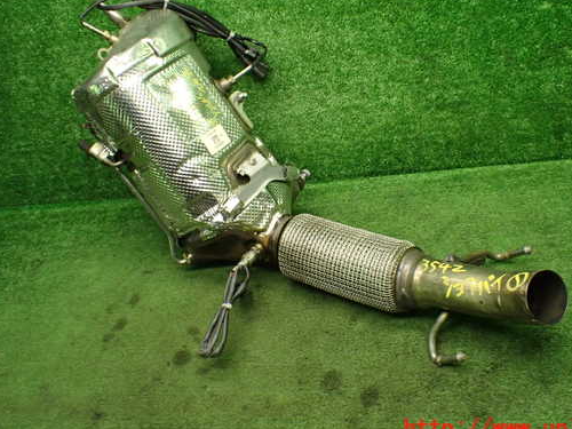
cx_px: 319
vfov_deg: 39.6
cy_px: 186
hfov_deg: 51.2
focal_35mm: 36
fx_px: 595
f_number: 2.3
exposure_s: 1/125
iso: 640
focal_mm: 5.4
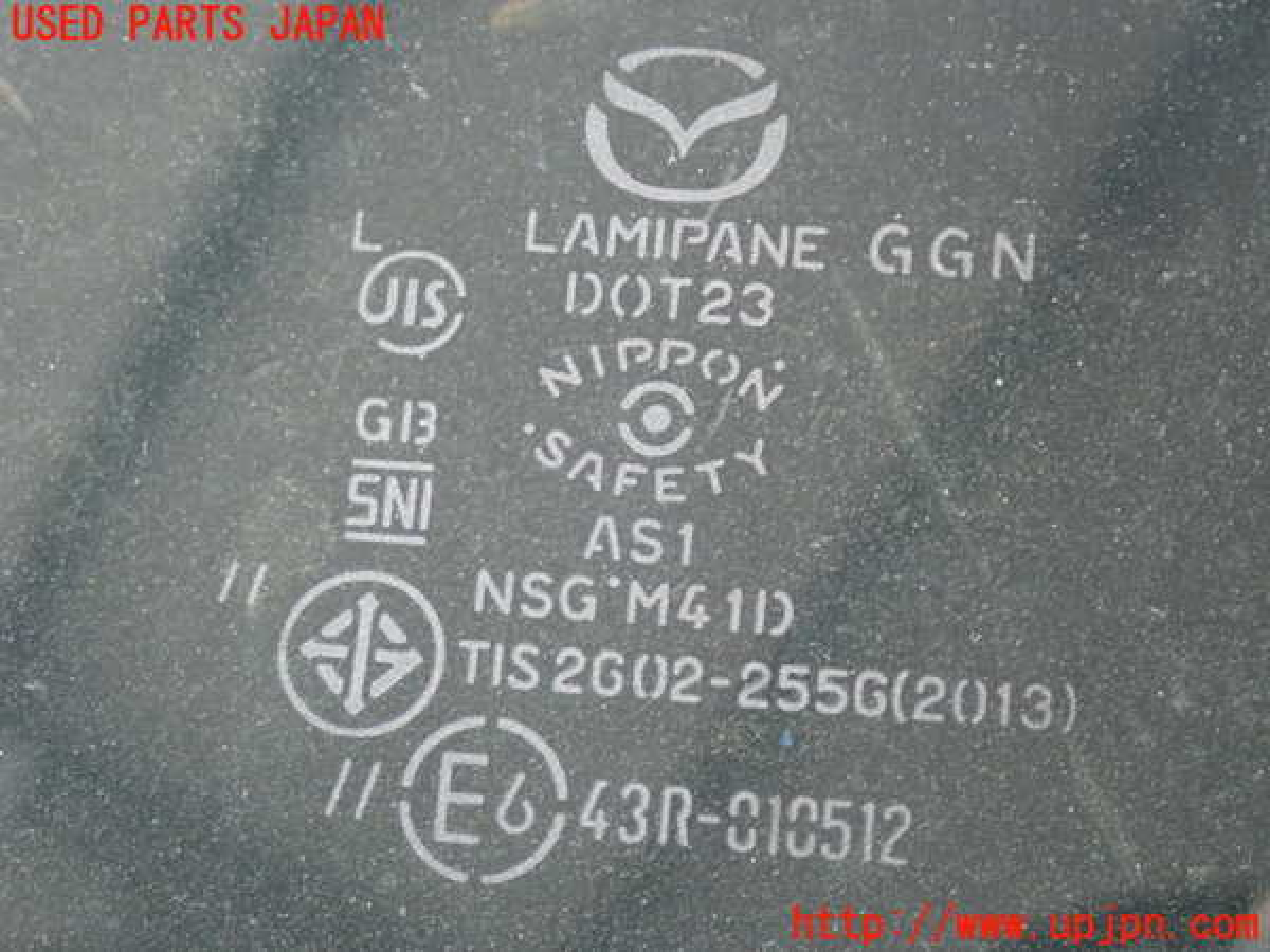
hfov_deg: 21.5
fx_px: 3339
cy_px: 476
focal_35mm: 91
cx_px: 635
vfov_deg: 16.2
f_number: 4.7
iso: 800
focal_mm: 16.48
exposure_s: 1/100
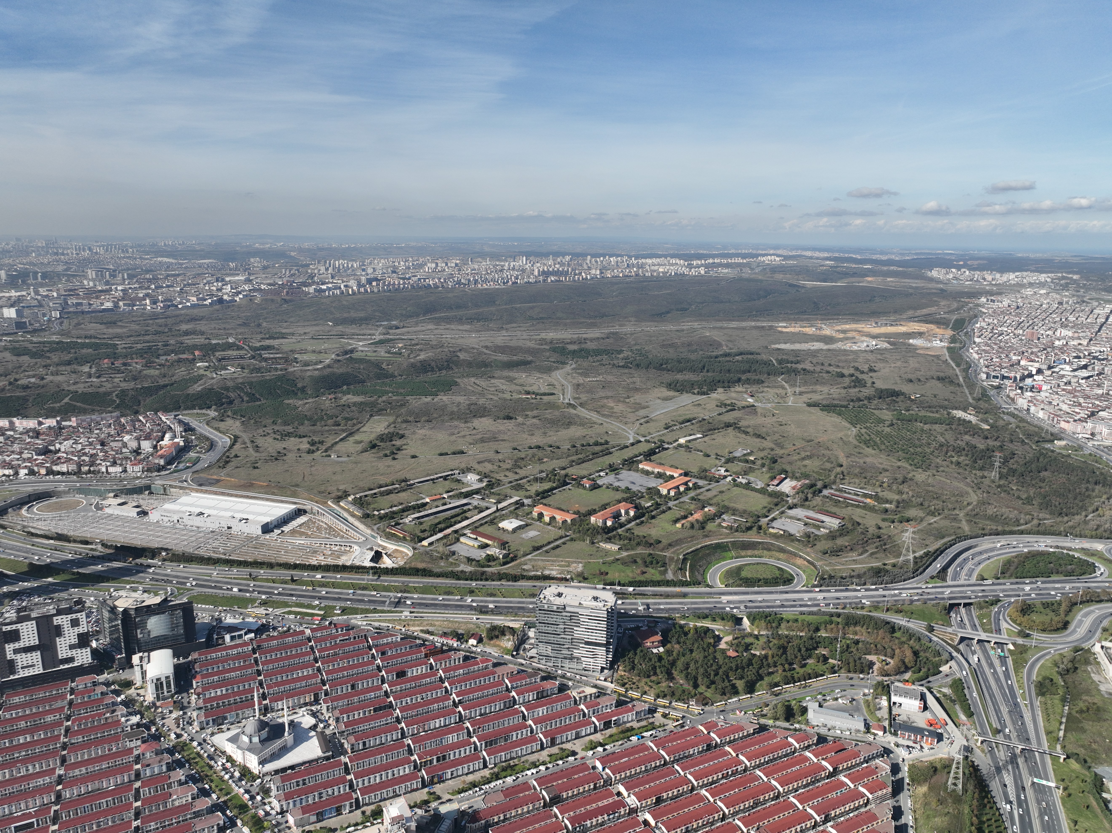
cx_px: 556
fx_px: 771
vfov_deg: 56.8
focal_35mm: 24
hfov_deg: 71.6
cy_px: 416
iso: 100
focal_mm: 12.29
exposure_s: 1/120
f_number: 2.8
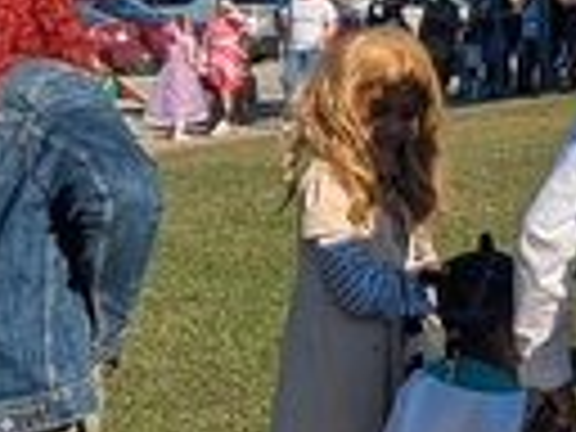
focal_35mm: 128
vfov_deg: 11.2
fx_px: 2130
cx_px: 770
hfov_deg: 14.7
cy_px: -182
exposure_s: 1/2398
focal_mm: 2.35
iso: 44
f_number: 2.2
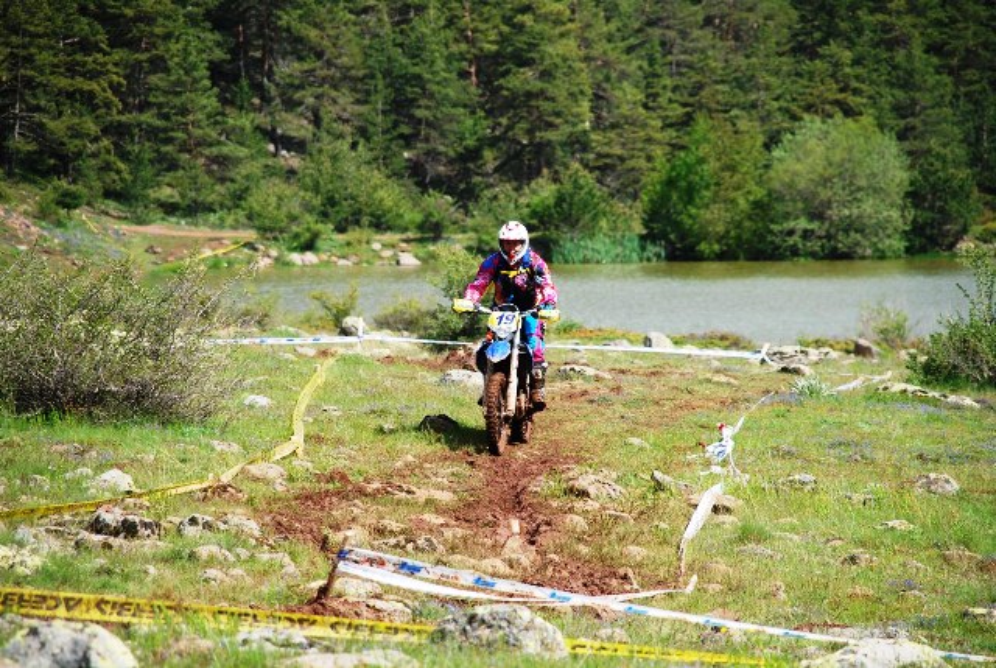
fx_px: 8313
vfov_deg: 4.6
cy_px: 334
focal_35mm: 300
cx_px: 498
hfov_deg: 6.9
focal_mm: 200
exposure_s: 1/250
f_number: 6.3
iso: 100
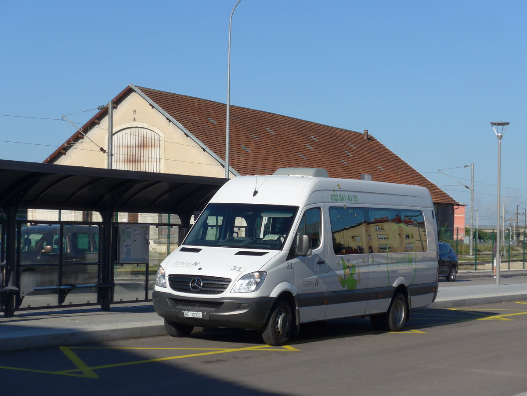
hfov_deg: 21.8
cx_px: 264
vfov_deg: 16.4
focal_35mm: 90
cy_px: 198
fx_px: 1370
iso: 80
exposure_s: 1/800
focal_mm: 18
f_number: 4.6
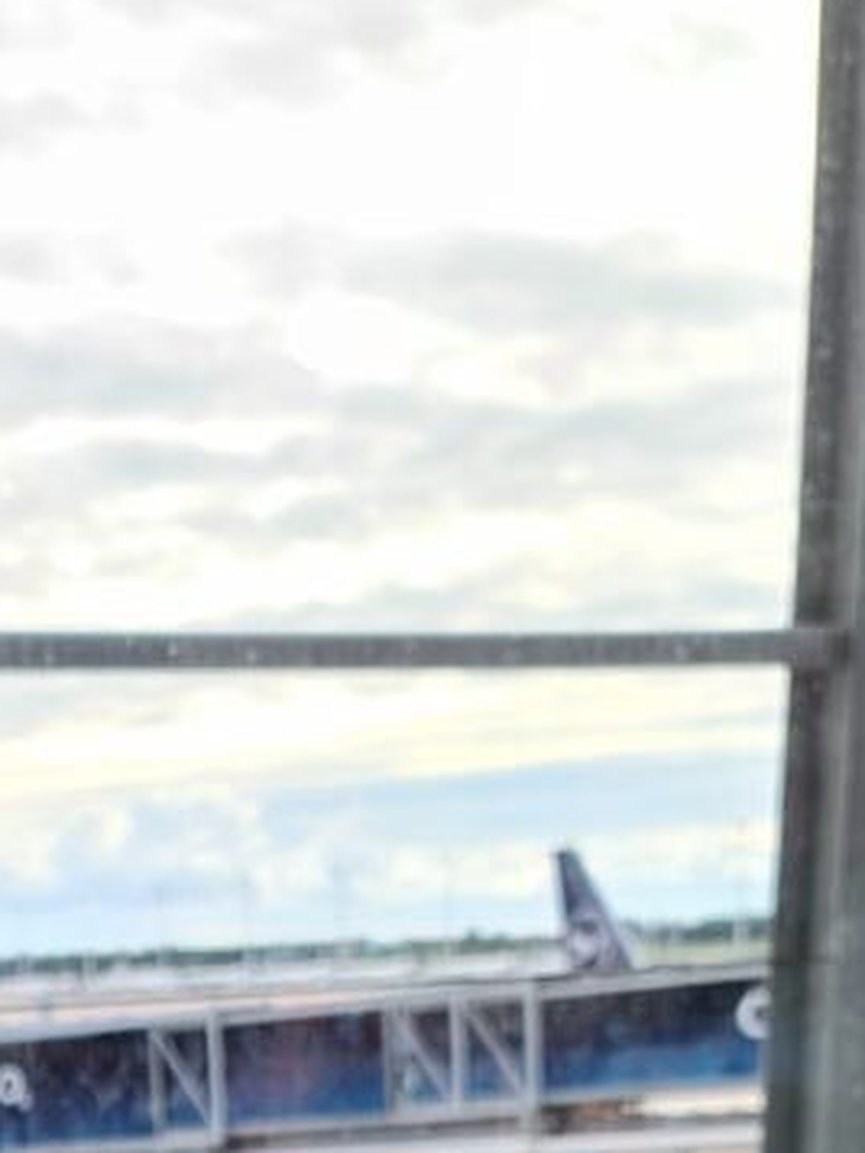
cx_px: -159
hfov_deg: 19.3
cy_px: 1587
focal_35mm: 72
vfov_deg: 23.2
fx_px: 2399
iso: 50
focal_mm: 7
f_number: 1.8
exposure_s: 1/145
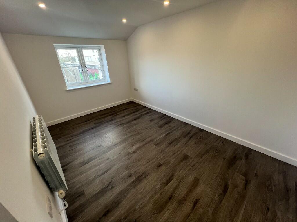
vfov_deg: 89.9
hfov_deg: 106.2
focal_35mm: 13
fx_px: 112
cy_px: 111
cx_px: 148
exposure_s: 1/100
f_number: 1.8
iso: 125
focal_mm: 1.57
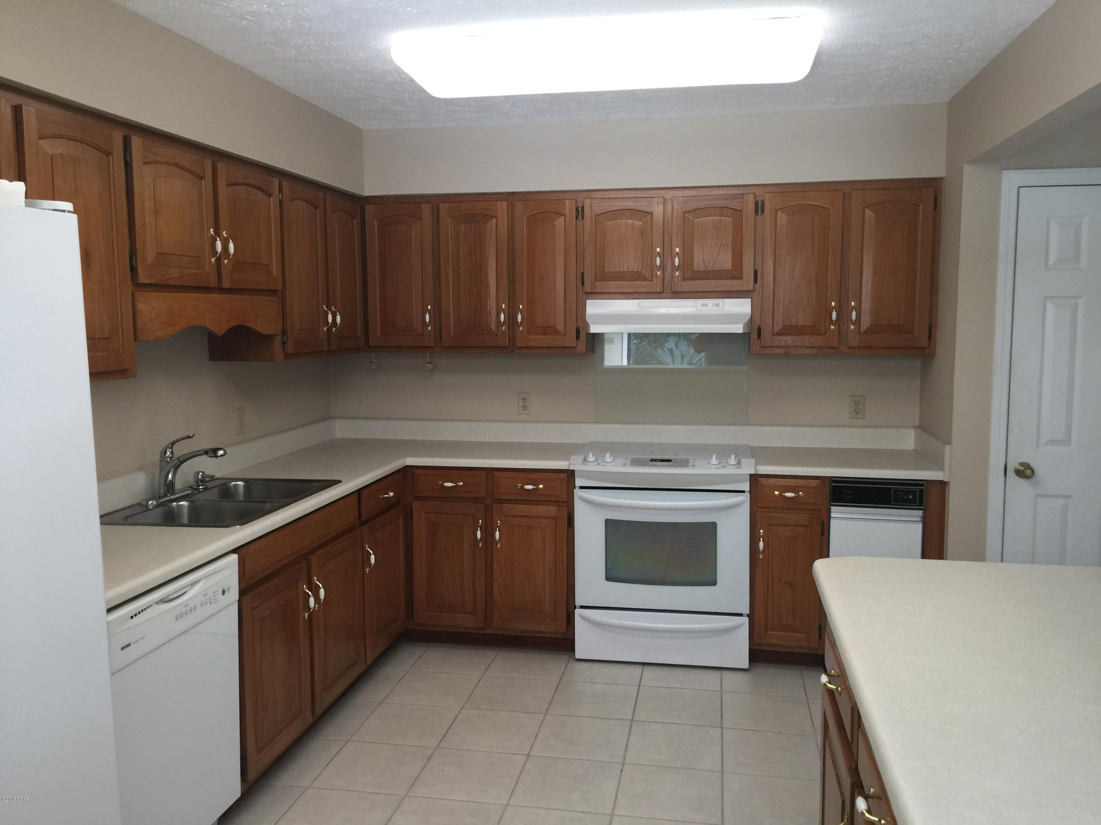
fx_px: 922
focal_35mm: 29
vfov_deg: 48.2
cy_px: 412
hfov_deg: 61.7
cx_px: 550
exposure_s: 1/15
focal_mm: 4.15
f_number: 2.2
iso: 32
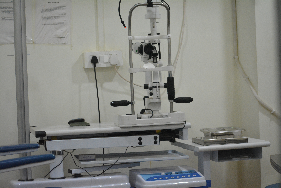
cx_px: 140
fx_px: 820
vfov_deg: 13.0
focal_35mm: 105
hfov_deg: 19.5
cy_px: 94
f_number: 22
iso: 2500
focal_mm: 70
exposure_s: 1/125
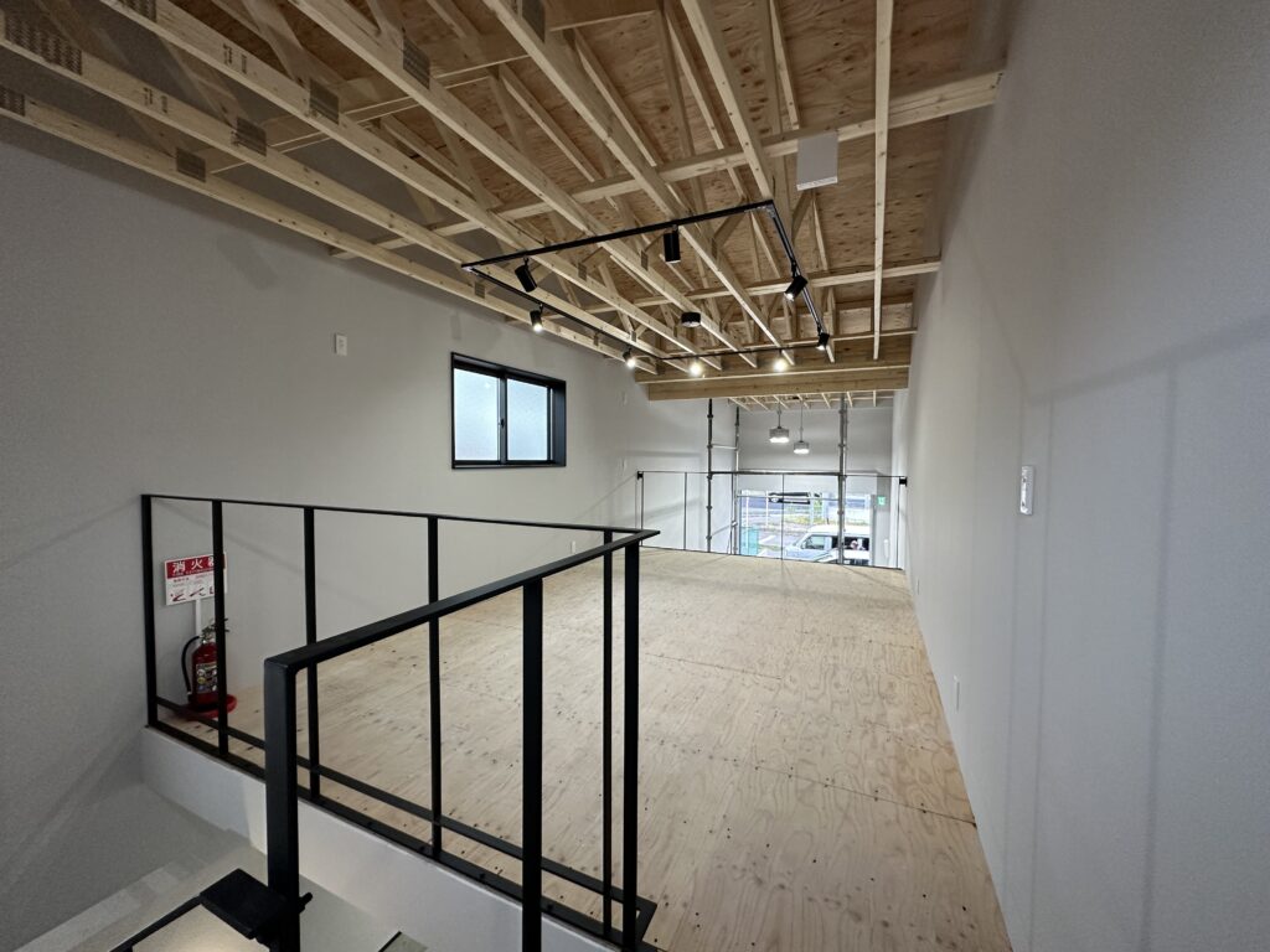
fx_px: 514
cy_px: 476
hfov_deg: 102.1
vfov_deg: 85.7
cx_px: 635
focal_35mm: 14
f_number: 2.2
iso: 200
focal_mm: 2.22
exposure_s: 1/120
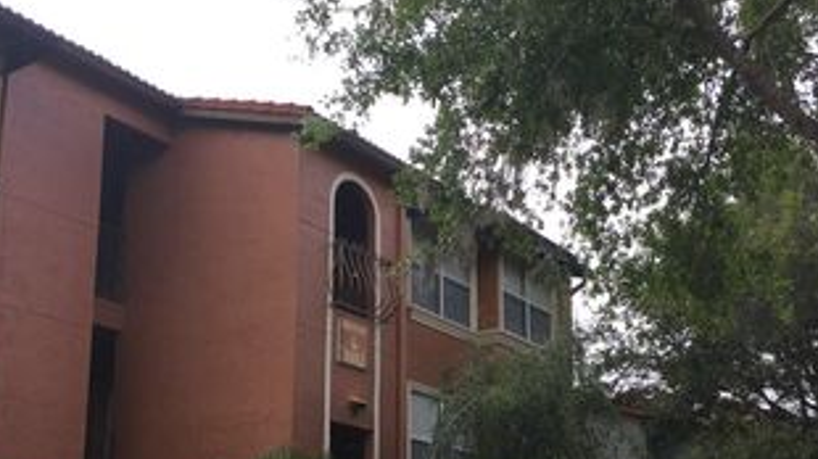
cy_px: 392
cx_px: 422
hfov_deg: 40.6
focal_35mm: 51
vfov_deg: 23.0
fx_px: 1106
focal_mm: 4.15
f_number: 2.2
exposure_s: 1/641
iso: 25
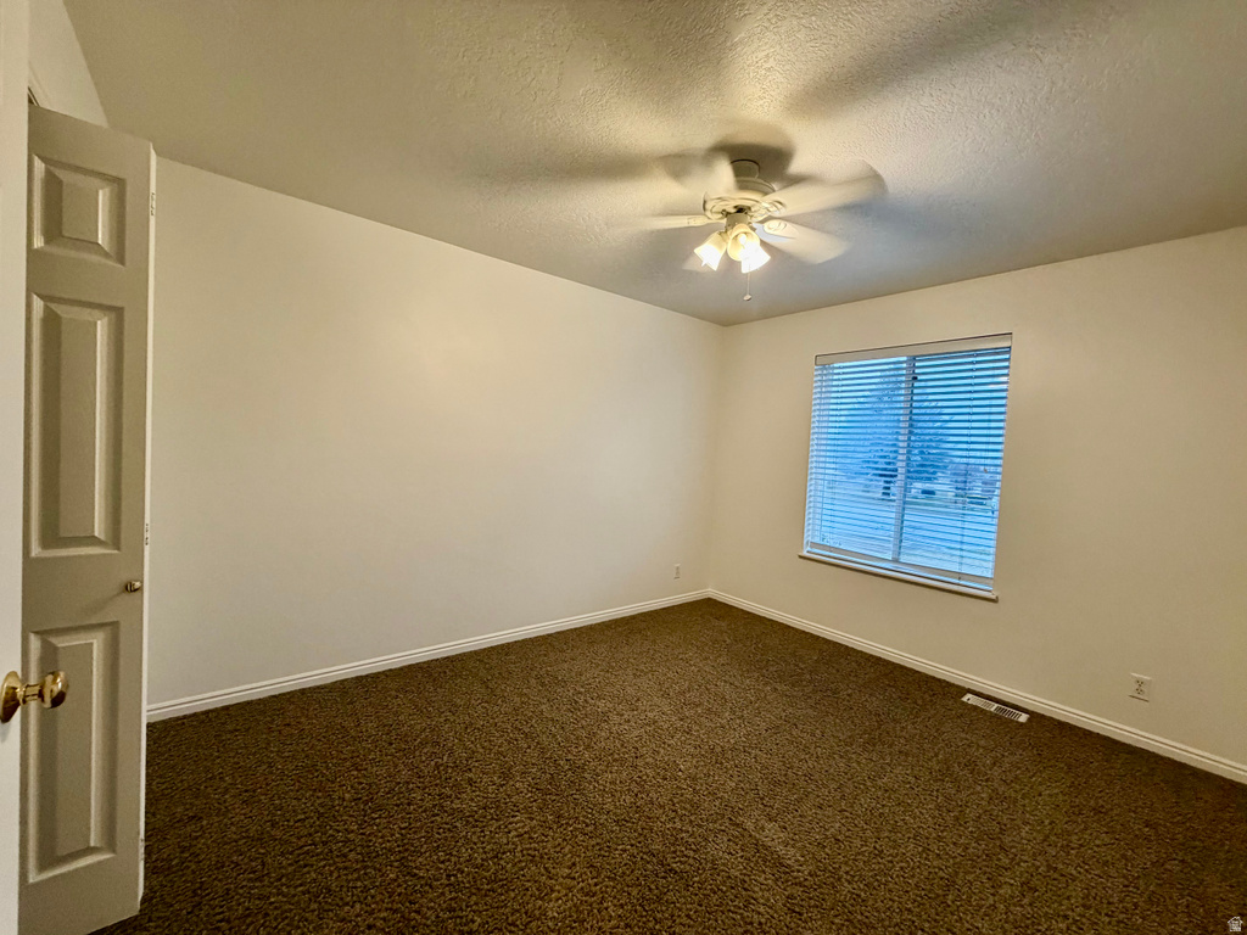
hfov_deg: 102.1
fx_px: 504
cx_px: 624
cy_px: 468
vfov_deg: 85.7
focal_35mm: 14
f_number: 2.2
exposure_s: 1/60
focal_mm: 2.22
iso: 250
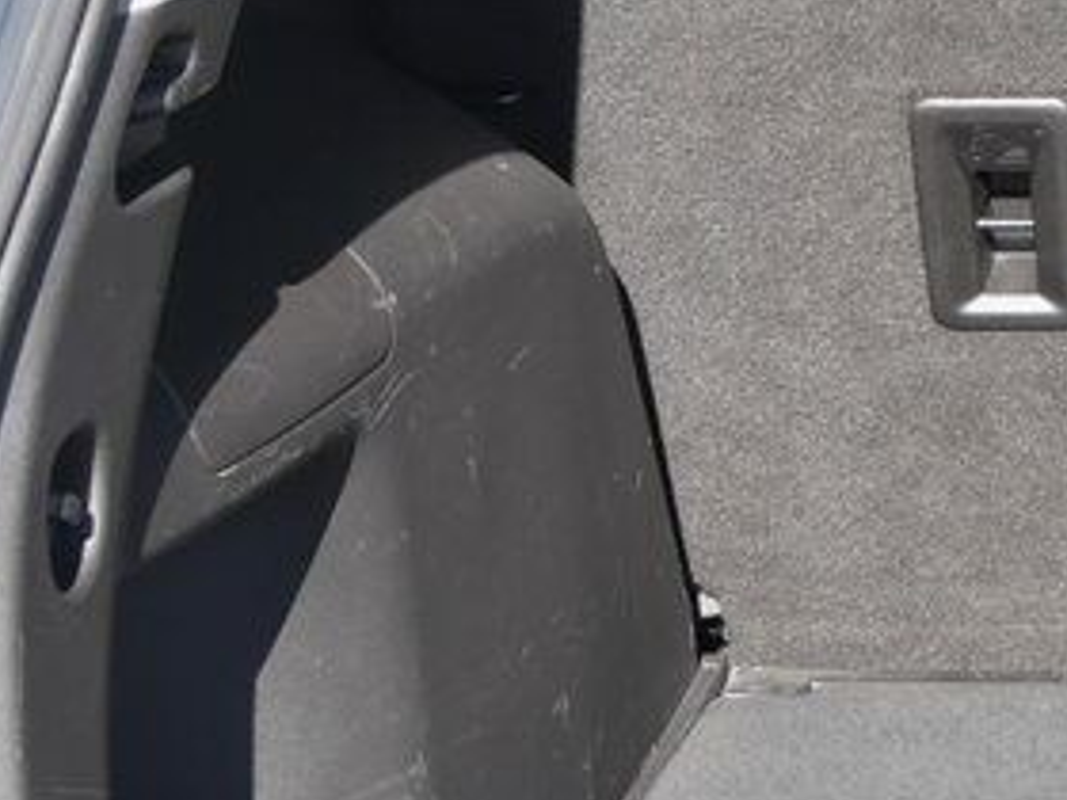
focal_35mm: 183
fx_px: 5641
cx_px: 1741
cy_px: 282
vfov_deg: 8.1
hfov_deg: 10.3
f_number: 6.3
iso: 200
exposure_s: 1/160
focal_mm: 25
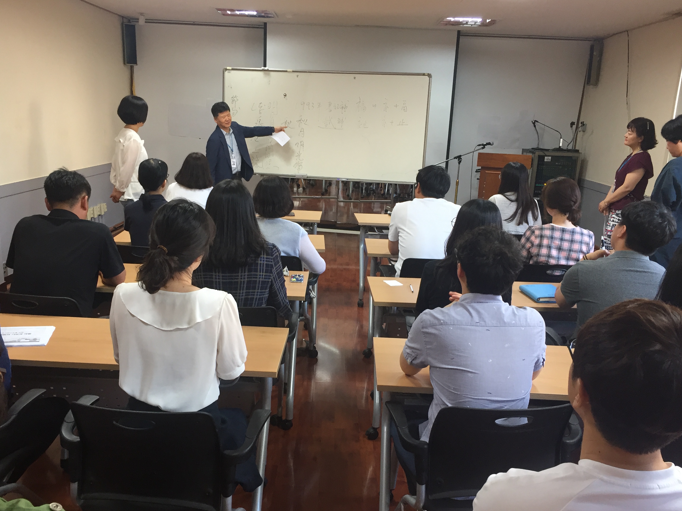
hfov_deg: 55.3
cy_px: 287
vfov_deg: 42.9
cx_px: 328
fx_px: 650
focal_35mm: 33
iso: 64
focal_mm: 4.15
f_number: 2.2
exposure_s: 1/30
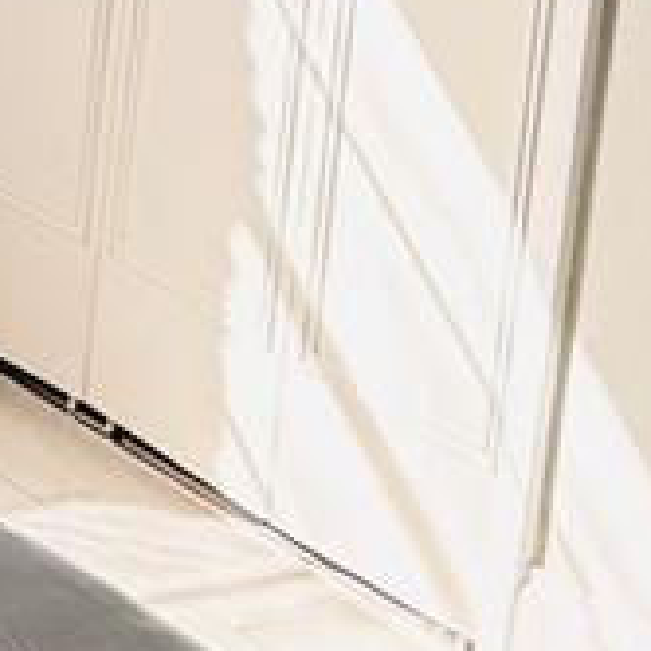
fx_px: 4340
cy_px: -526
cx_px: -773
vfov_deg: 8.3
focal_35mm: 204
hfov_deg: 8.1
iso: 64
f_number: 1.78
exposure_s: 1/191
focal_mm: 6.76
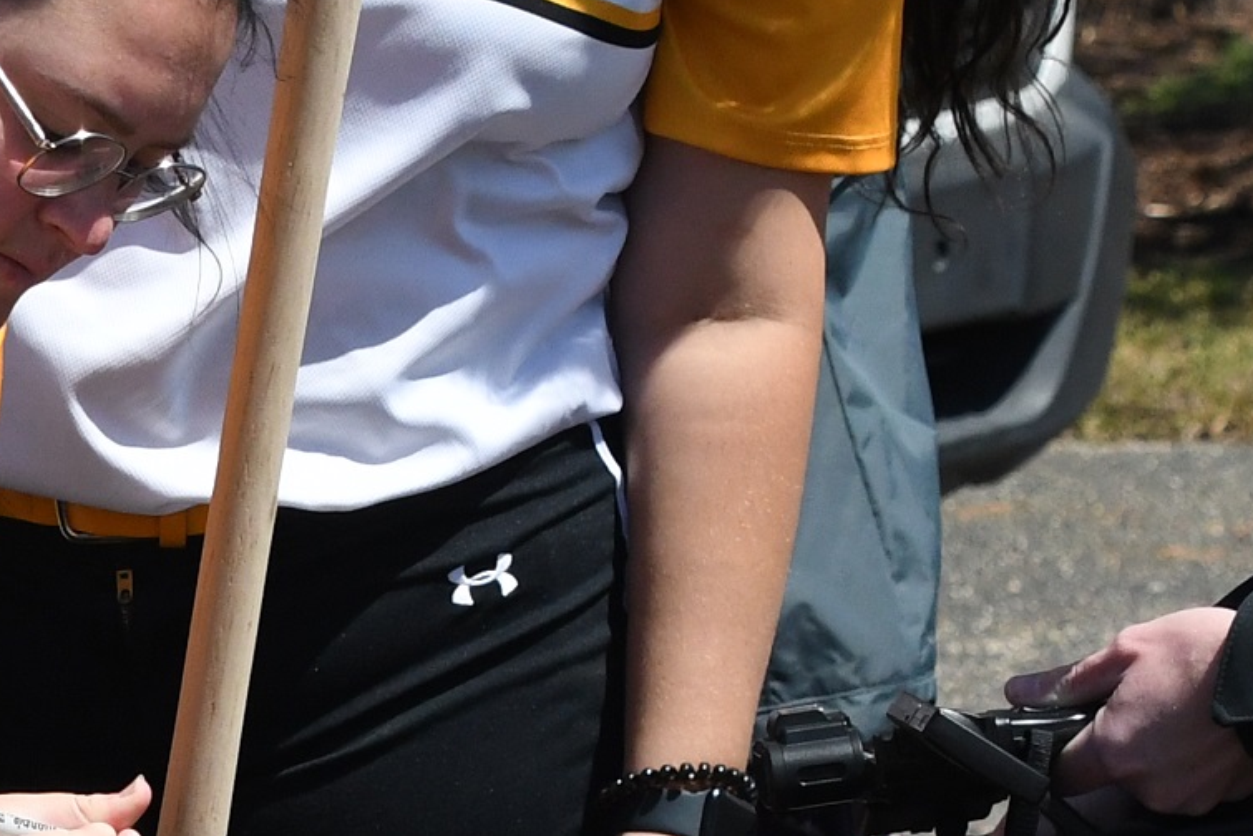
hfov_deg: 7.0
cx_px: -200
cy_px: 635
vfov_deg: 4.7
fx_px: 10167
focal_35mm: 292
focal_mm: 44
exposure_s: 1/8000
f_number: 6.3
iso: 1000
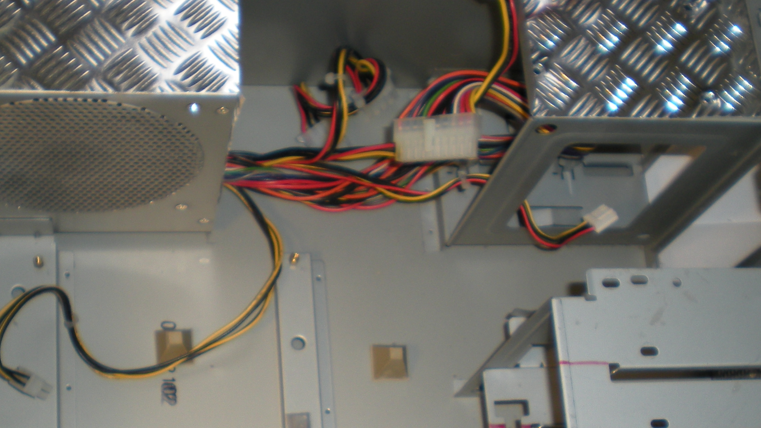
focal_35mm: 61
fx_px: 1231
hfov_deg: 34.3
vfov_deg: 19.5
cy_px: 343
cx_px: 319
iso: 64
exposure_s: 1/30
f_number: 3.1
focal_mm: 6.3
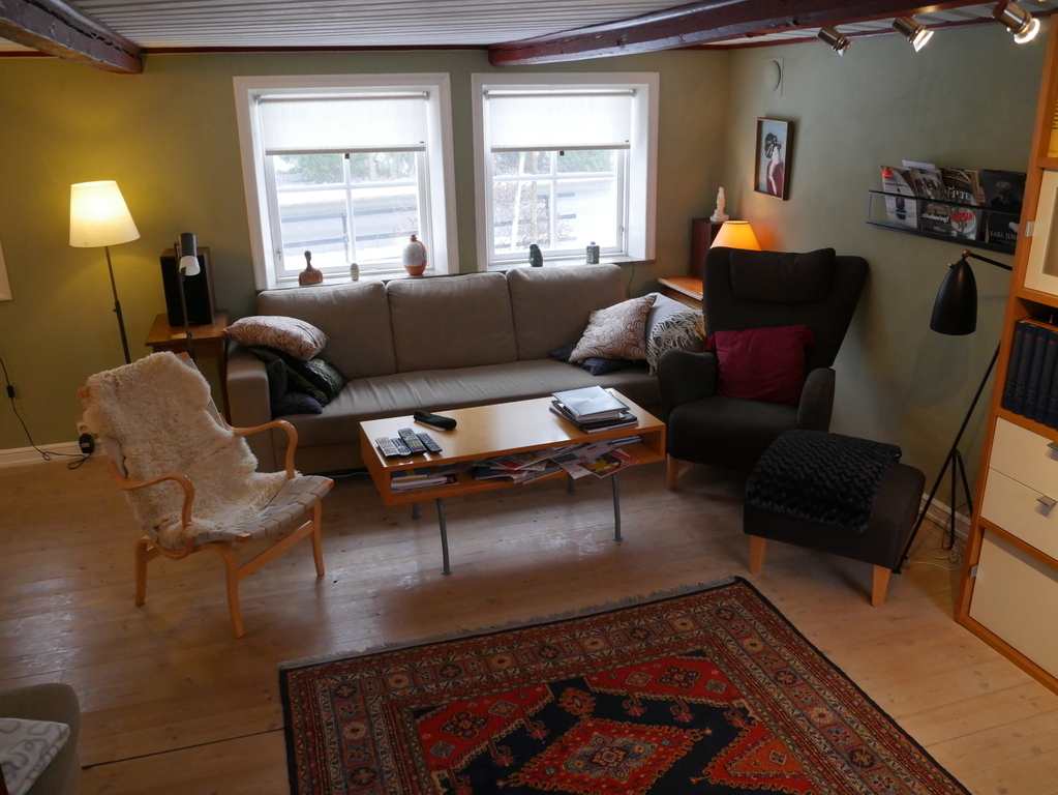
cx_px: 529
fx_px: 856
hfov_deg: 63.4
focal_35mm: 28
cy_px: 398
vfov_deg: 49.8
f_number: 4
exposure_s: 1/60
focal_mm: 14
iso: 2000
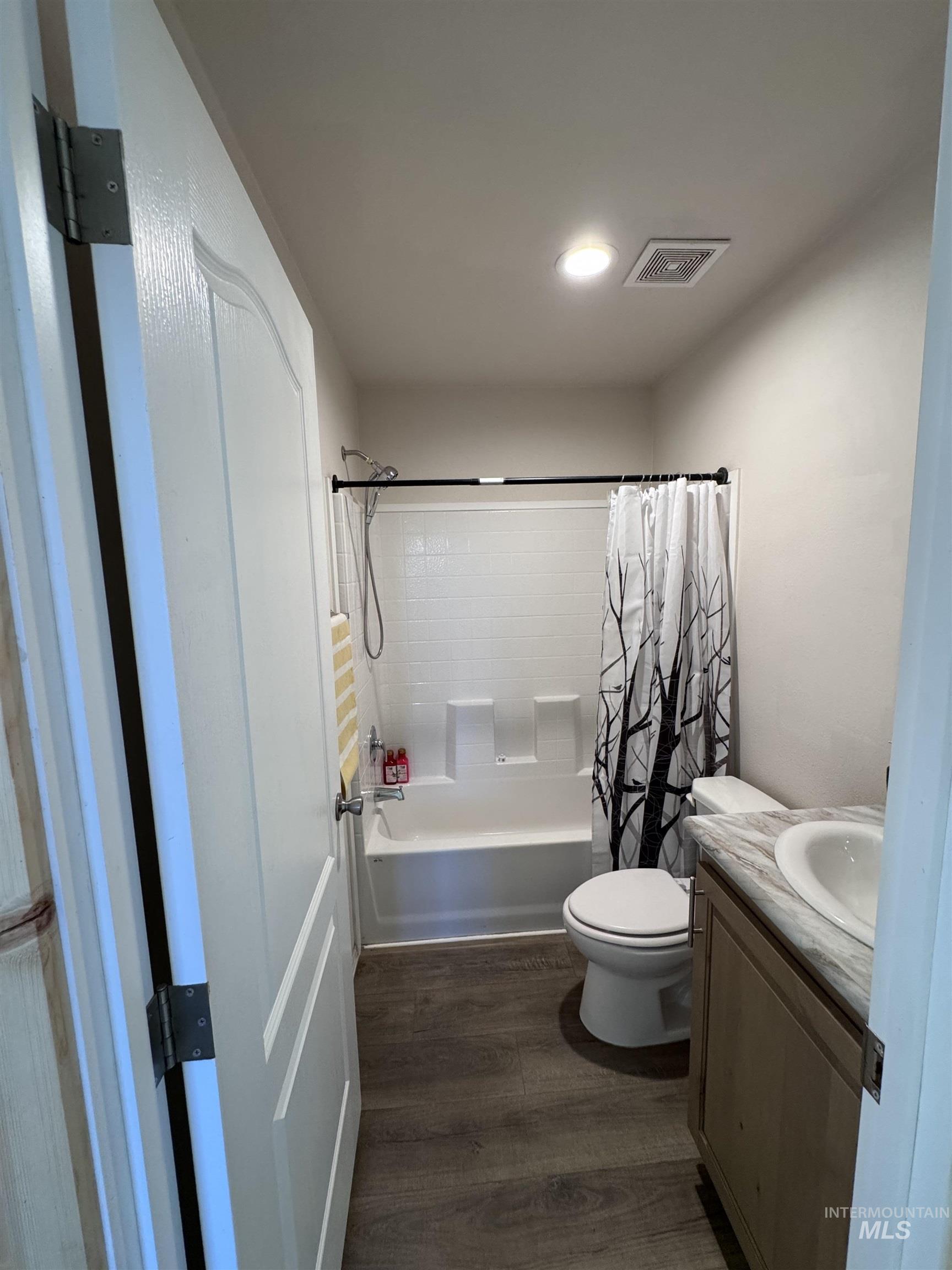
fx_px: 513
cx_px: 476
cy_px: 635
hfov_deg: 85.7
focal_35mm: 14
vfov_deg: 102.1
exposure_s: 1/120
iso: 250
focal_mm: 2.22
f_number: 2.2
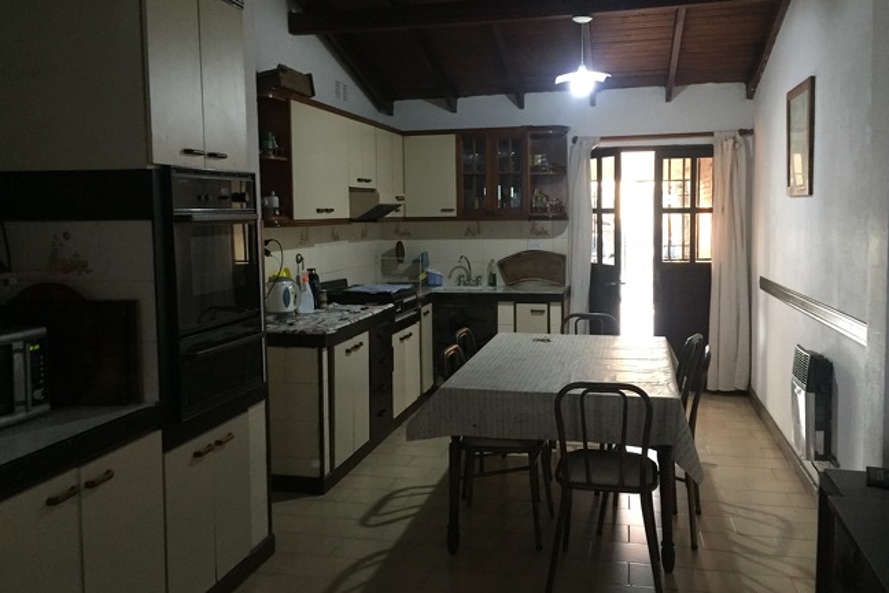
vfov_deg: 42.3
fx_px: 765
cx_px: 453
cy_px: 273
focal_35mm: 31
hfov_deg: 60.3
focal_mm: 4.15
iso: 250
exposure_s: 1/17
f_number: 2.2
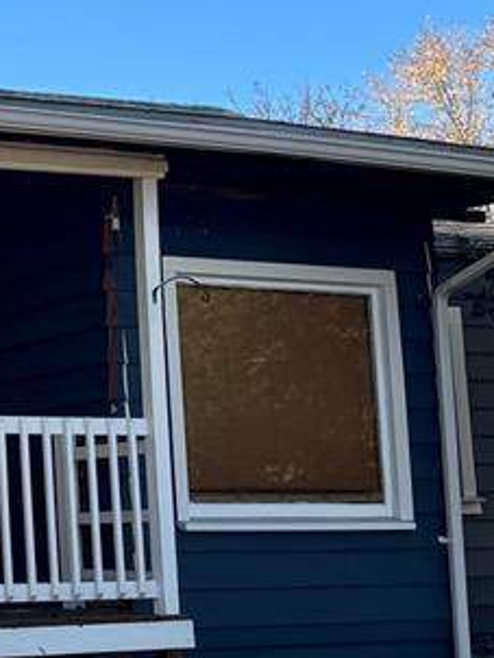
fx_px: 1672
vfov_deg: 22.2
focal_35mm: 88
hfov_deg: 15.4
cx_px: -265
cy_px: 293
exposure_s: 1/1279
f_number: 1.6
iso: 50
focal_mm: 5.96
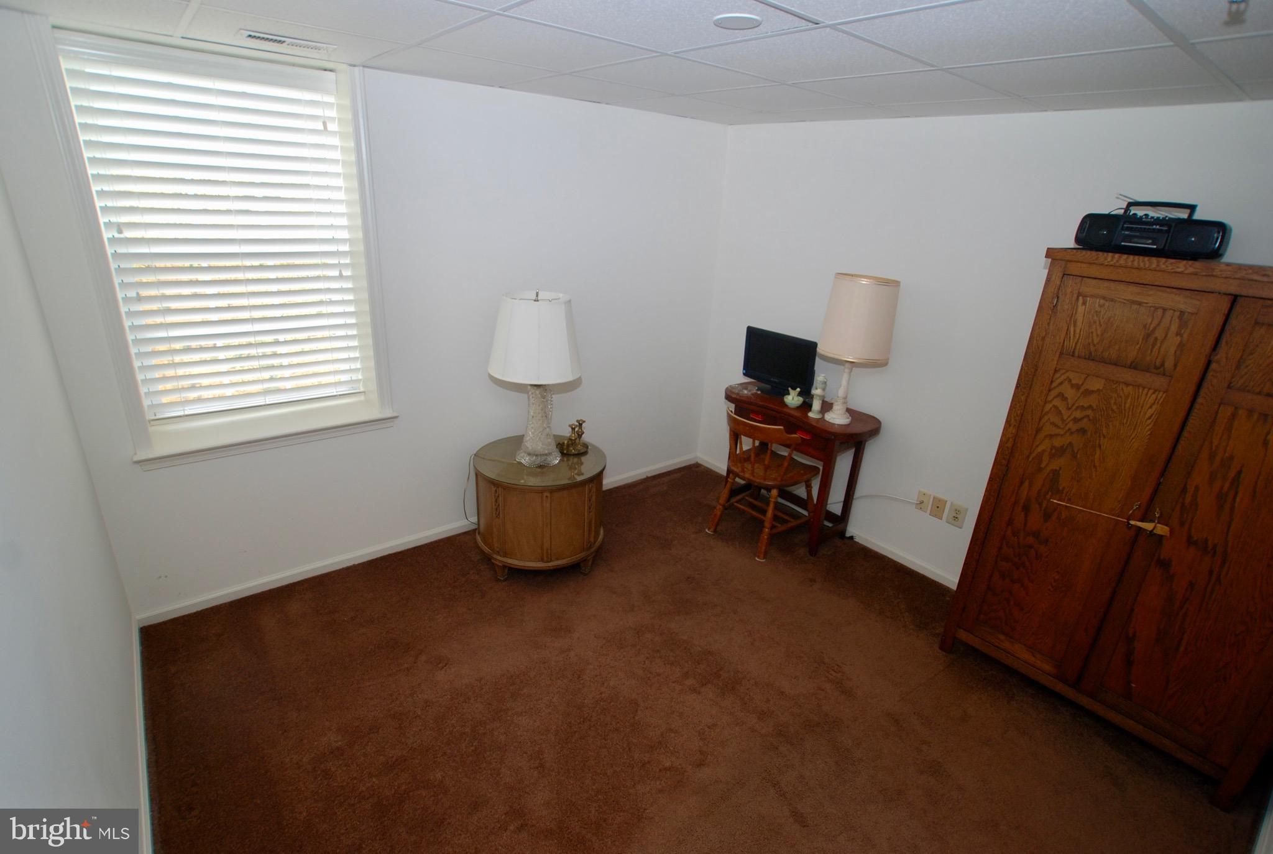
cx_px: 636
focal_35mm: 16
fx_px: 585
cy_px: 427
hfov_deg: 94.9
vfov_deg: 72.3
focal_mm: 11
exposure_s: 1/60
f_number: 4.5
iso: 200
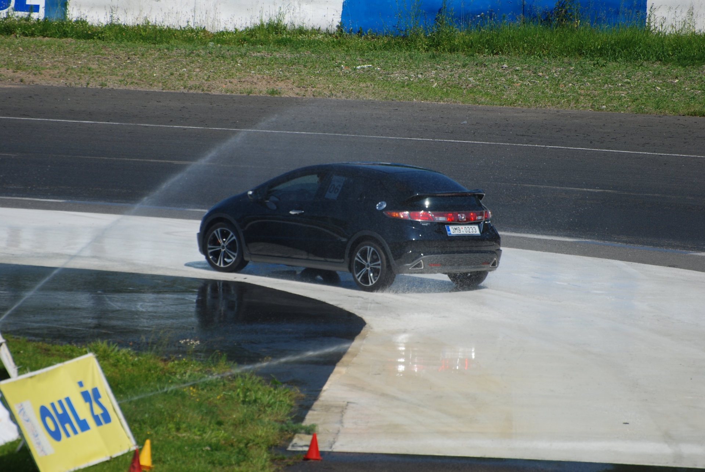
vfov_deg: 3.1
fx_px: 8822
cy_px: 236
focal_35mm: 450
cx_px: 352
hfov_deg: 4.6
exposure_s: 1/640
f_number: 5.6
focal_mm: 300
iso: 100
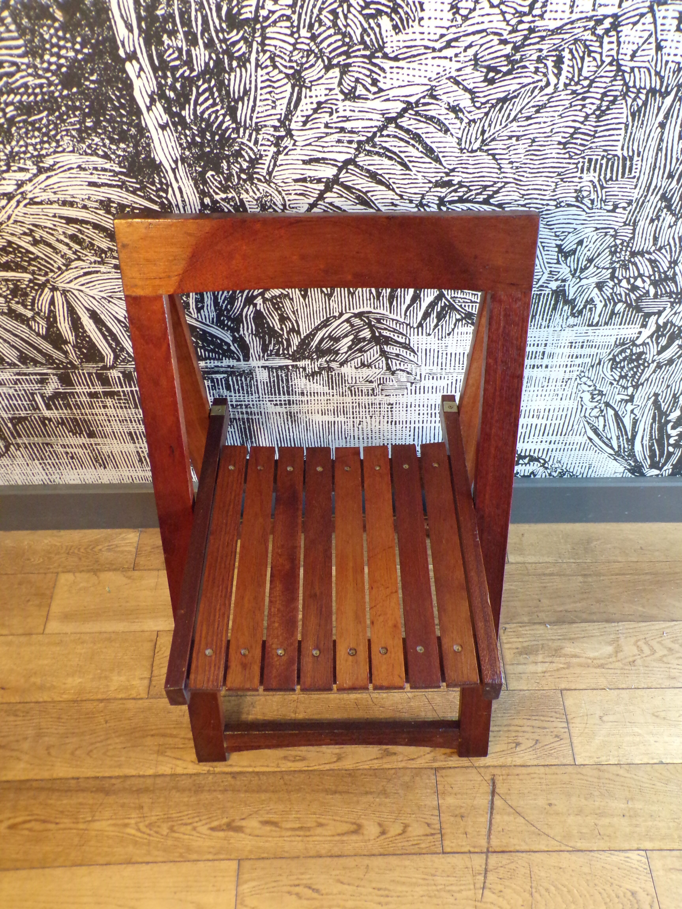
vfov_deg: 63.4
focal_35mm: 28
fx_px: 736
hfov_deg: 49.7
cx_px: 341
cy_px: 454
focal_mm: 5
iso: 400
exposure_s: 1/17
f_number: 3.1
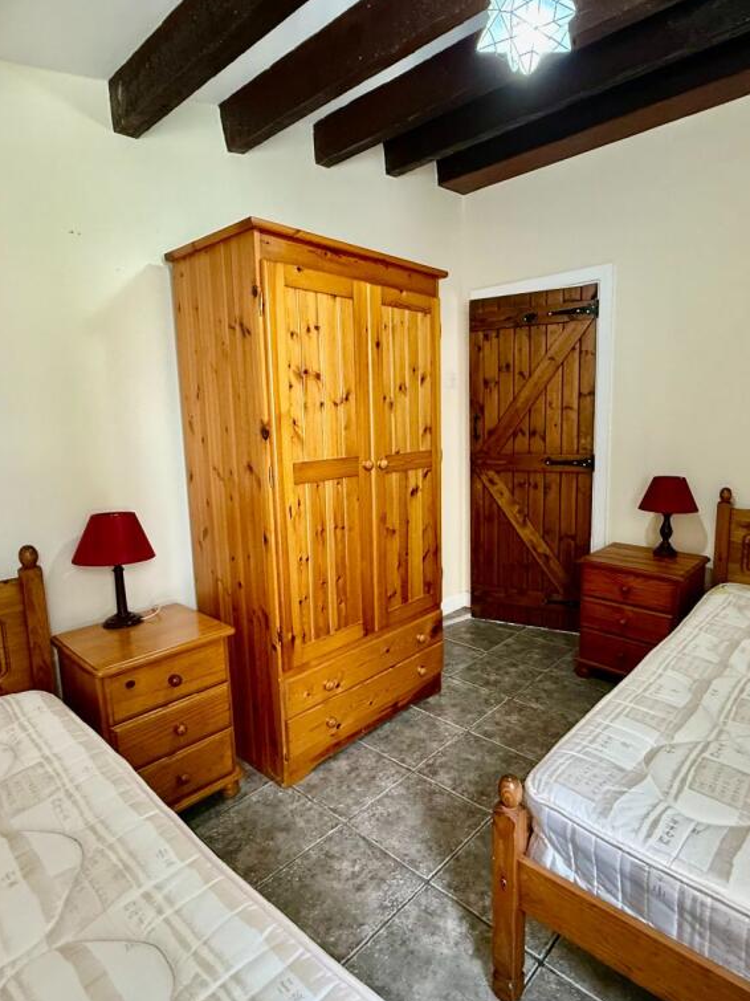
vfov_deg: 84.7
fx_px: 549
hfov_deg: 68.6
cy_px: 499
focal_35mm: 19
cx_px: 390
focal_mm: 2.22
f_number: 2.2
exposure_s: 1/72
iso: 400
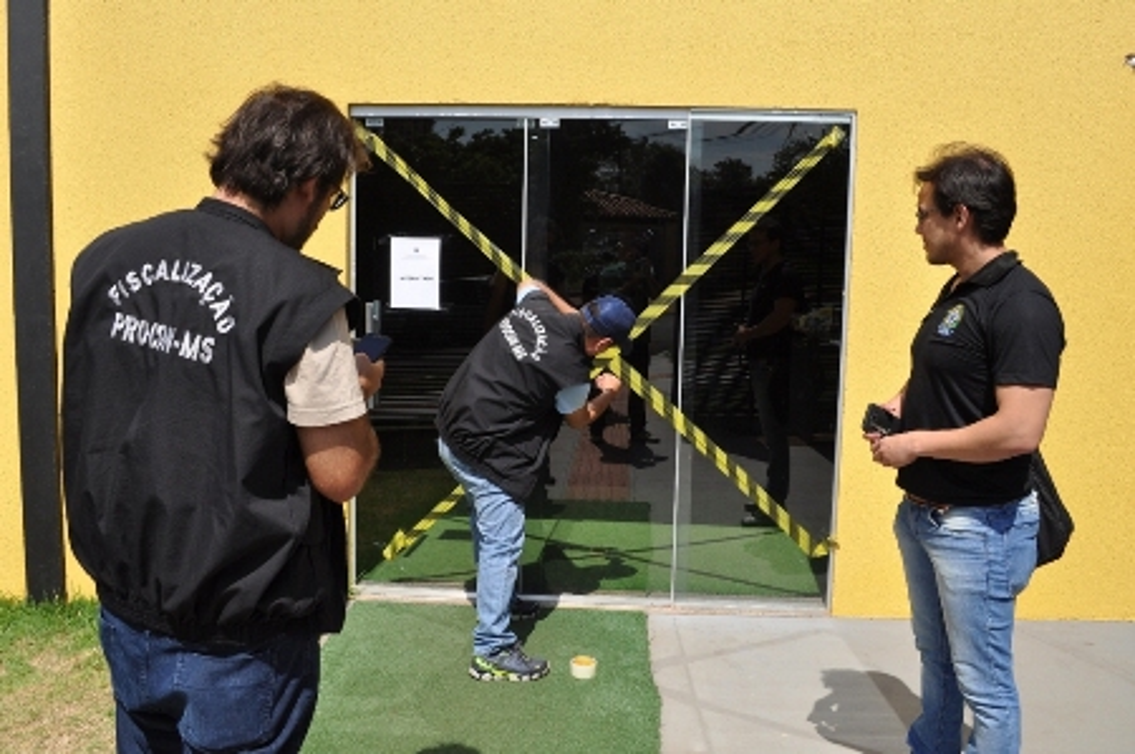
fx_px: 1039
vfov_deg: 39.9
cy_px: 377
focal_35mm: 33
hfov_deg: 57.3
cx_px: 568
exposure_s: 1/400
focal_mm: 22
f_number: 10
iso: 200
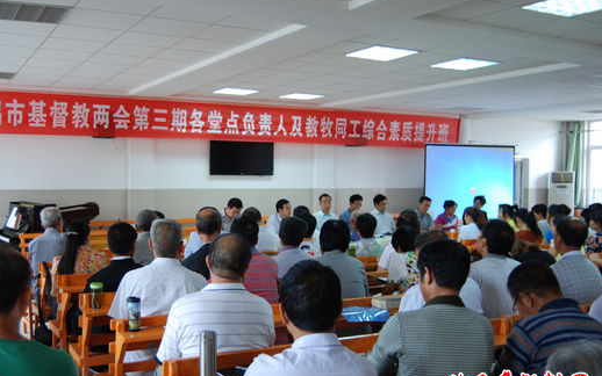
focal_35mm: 39
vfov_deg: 32.8
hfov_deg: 50.2
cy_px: 207
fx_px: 640
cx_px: 255
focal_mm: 22
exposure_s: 1/4
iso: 100
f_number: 3.8
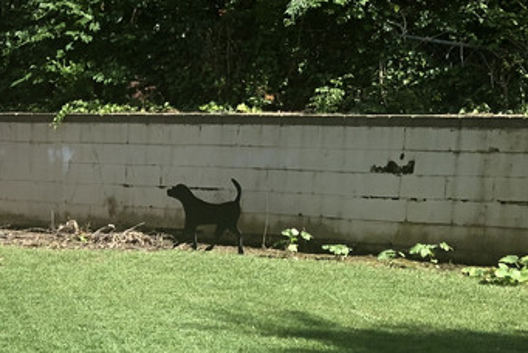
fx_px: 1336
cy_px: 449
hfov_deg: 20.7
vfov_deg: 14.5
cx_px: -123
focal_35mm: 91
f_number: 1.8
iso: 20
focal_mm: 3.99
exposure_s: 1/960
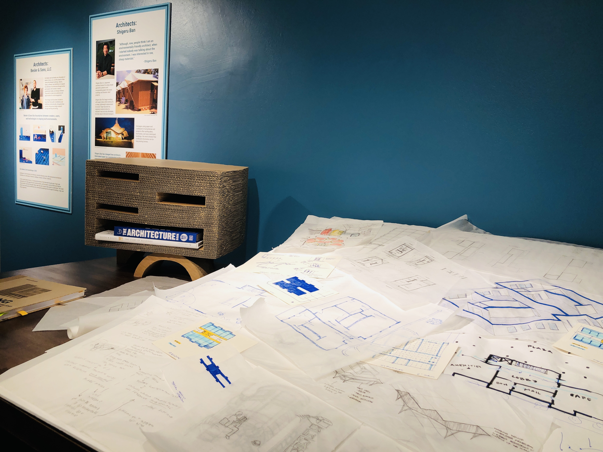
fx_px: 488
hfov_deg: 63.4
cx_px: 302
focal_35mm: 28
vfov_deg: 49.7
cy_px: 226
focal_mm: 3.99
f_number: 1.8
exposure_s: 1/147
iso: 20
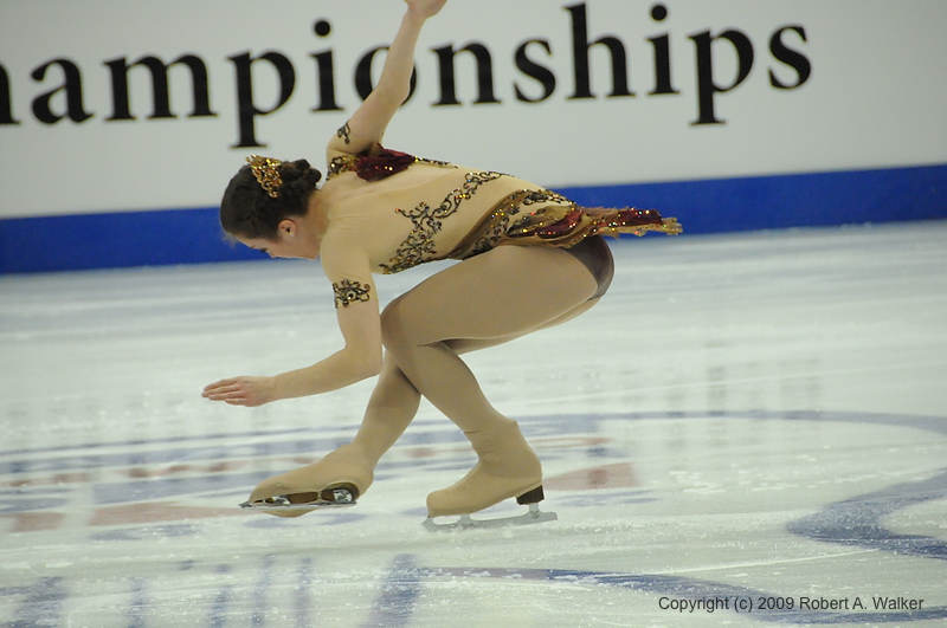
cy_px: 314
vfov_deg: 4.6
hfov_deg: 6.9
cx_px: 474
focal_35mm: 300
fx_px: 7880
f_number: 5.6
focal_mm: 200
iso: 3200
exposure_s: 1/800
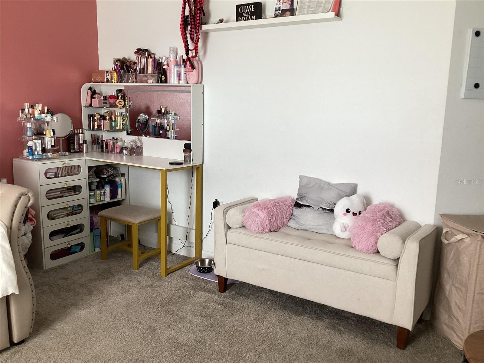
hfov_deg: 58.4
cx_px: 242
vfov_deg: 45.4
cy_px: 182
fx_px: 433
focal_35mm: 31
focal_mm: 3.3
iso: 100
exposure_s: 1/60
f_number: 2.4
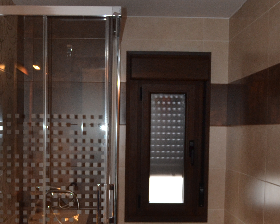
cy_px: 169
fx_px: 505
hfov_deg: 30.8
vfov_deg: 24.7
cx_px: 107
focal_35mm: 61
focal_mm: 18
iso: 640
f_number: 3.5
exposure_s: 1/60
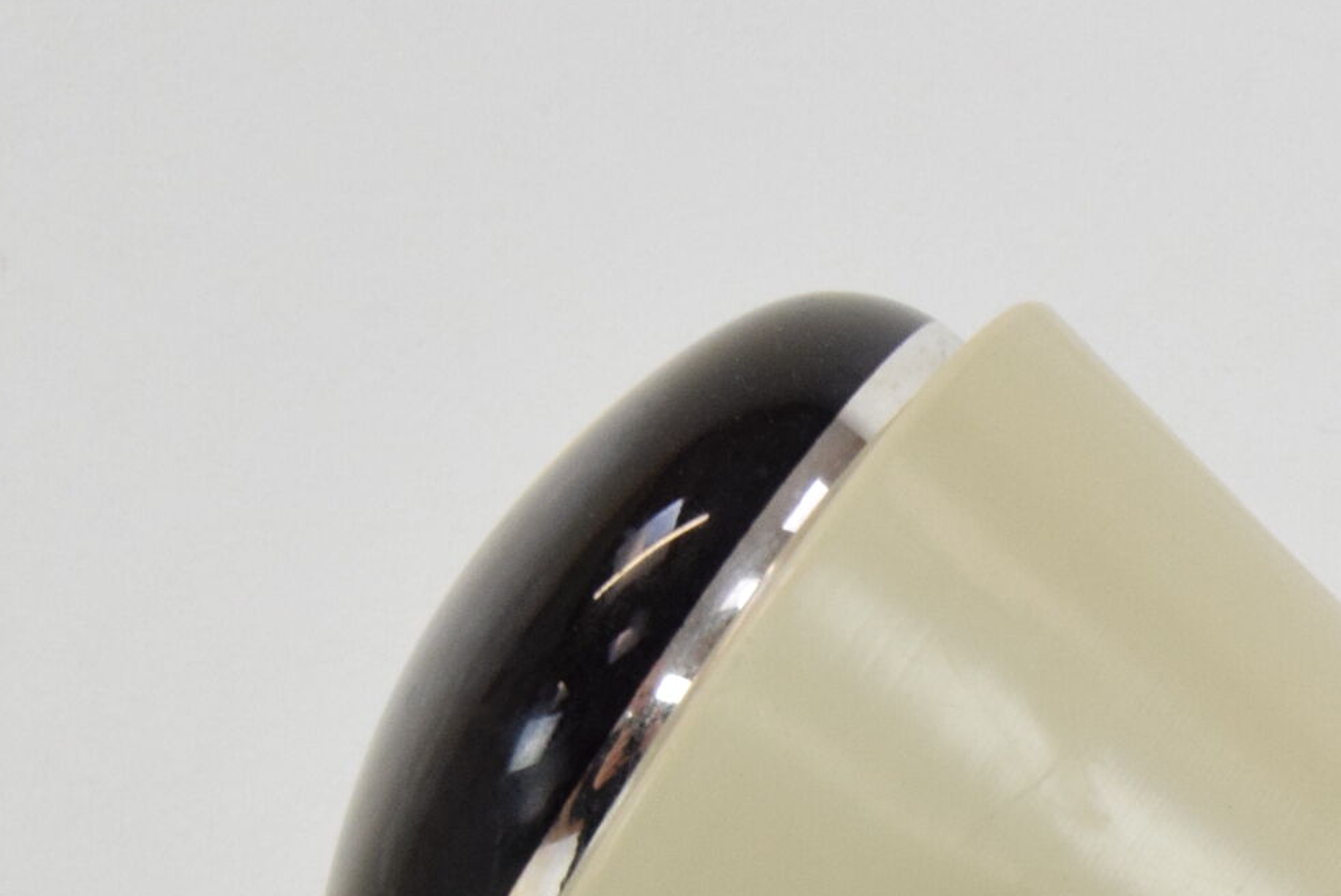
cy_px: 1262
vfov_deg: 10.4
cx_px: 1180
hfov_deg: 15.8
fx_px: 4771
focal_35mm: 128
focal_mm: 28
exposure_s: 1/250
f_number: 8
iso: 1600
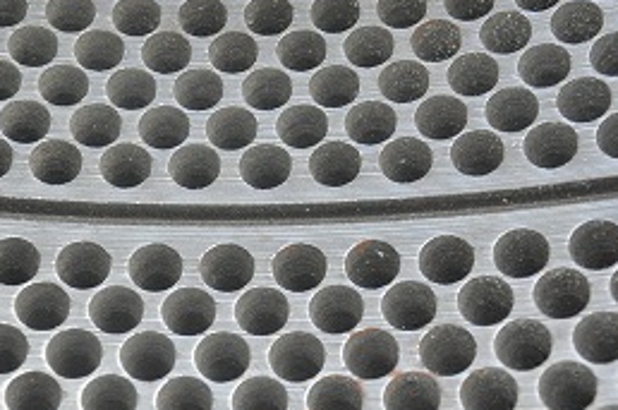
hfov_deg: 20.6
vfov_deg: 13.8
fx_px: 1696
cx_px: 218
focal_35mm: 99
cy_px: 221
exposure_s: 1/60
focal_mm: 34
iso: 800
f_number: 4.2
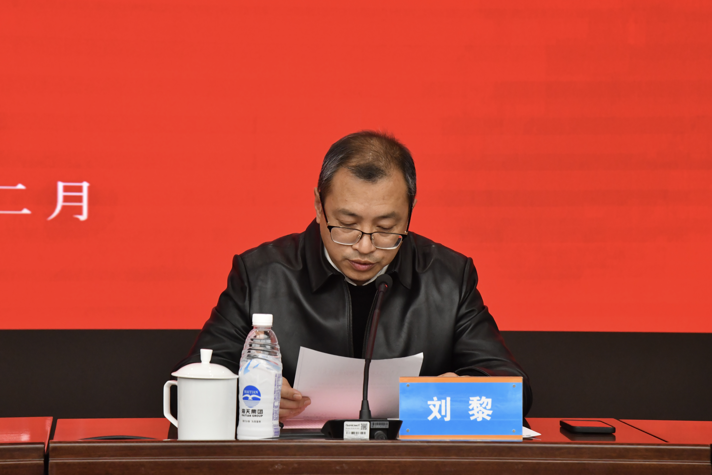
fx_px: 2077
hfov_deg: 19.5
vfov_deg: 13.0
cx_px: 356
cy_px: 238
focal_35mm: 105
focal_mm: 105
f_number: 9
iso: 2800
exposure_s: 1/125
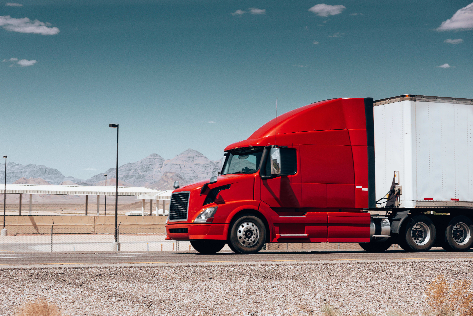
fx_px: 1078
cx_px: 236
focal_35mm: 82
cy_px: 158
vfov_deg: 16.7
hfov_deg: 24.8
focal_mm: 82
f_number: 7.1
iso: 250
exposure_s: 1/1000
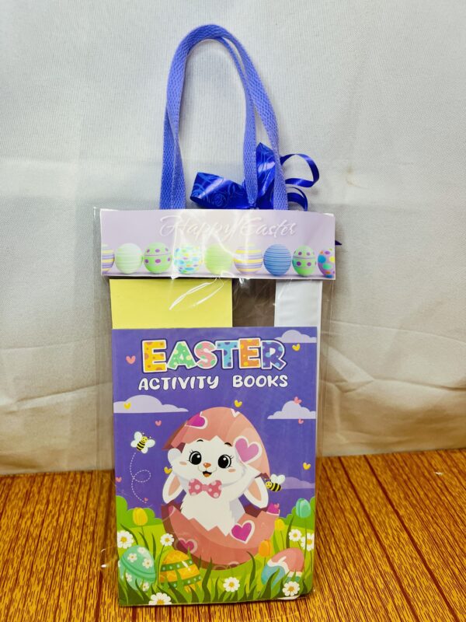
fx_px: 467
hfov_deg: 53.1
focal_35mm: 26
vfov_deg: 67.3
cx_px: 233
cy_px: 311
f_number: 1.5
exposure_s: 1/120
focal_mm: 5.7
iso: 125
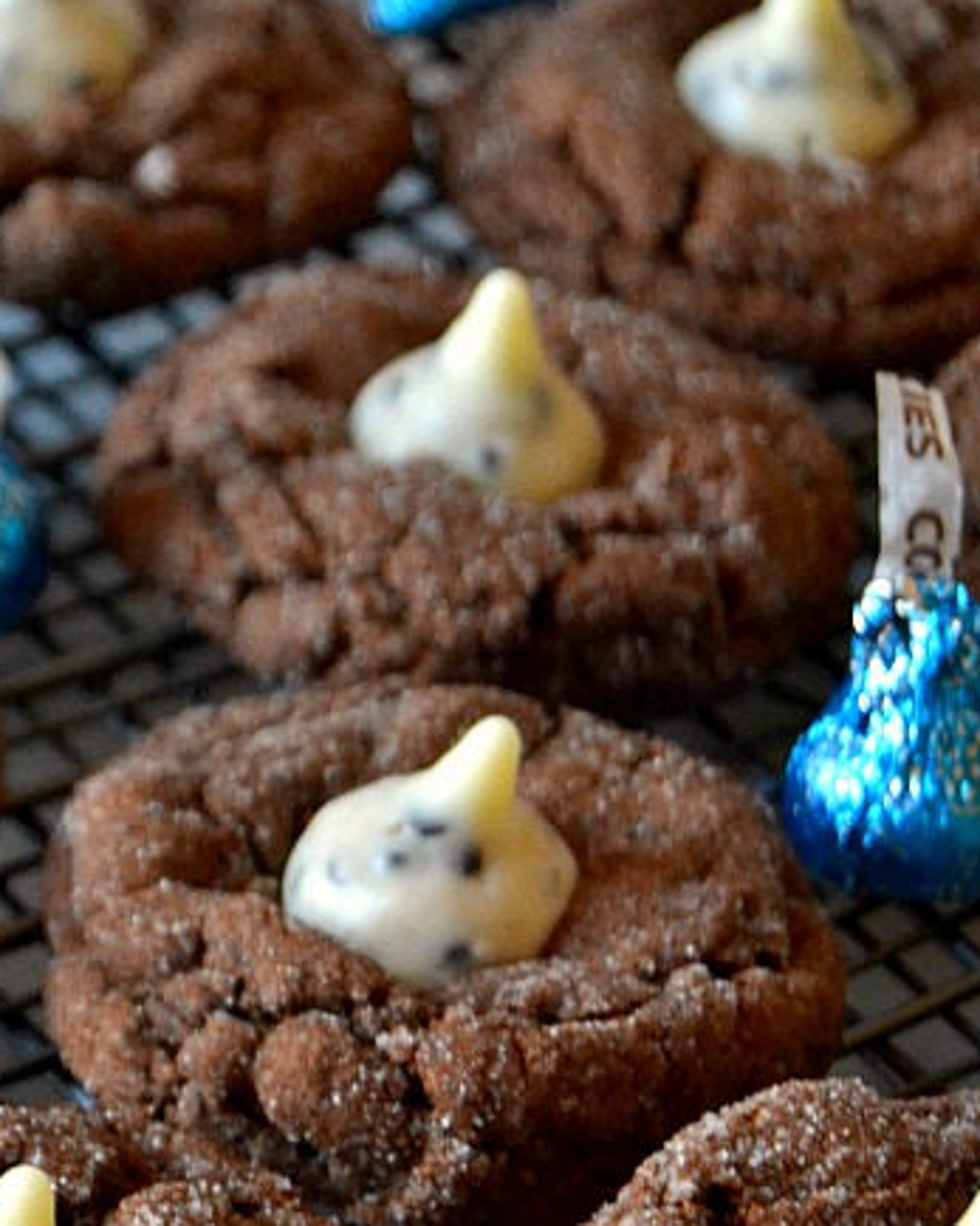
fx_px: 6240
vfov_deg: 11.2
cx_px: 78
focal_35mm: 172
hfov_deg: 8.9
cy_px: 1013
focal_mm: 55
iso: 1600
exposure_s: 1/60
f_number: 5.6
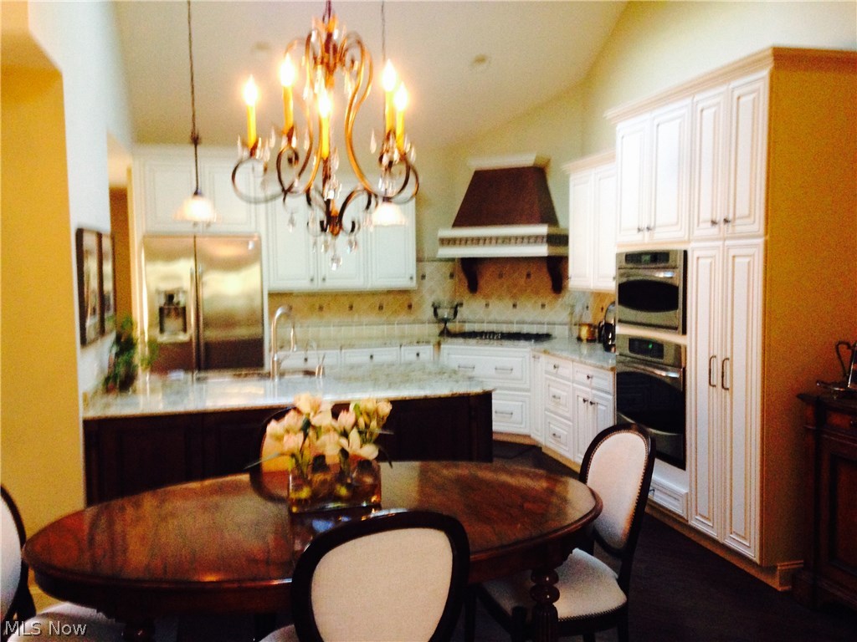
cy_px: 321
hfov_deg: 55.4
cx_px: 428
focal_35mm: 33
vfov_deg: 42.9
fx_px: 817
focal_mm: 4.12
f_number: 2.4
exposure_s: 1/20
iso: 320
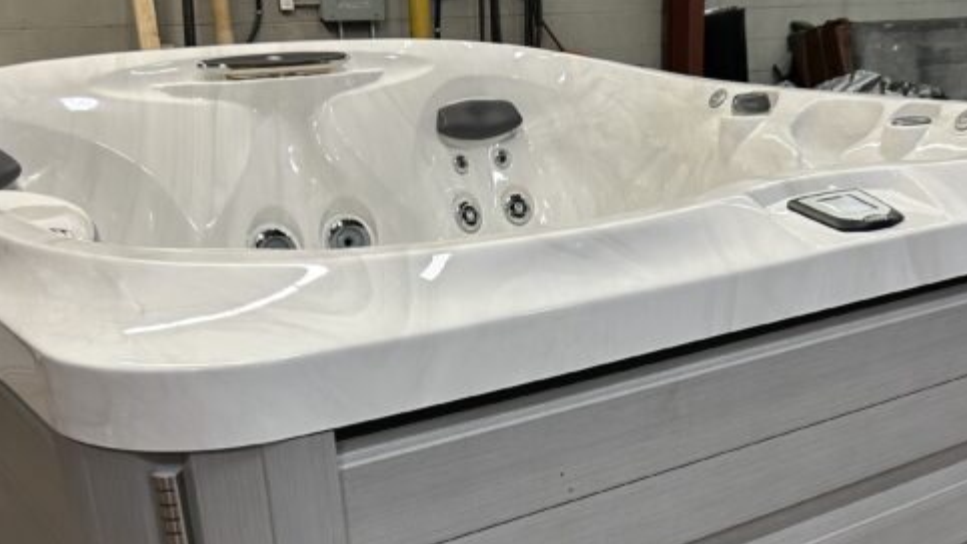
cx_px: 561
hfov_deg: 45.3
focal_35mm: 45
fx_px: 1154
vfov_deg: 25.7
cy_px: 496
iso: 100
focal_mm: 5.7
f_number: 1.5
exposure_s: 1/60
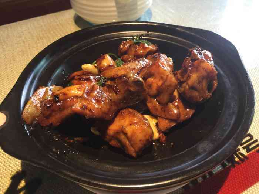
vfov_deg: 48.2
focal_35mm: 29
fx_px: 217
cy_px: 97
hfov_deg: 61.7
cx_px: 130
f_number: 2.2
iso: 50
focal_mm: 4.15
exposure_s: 1/17
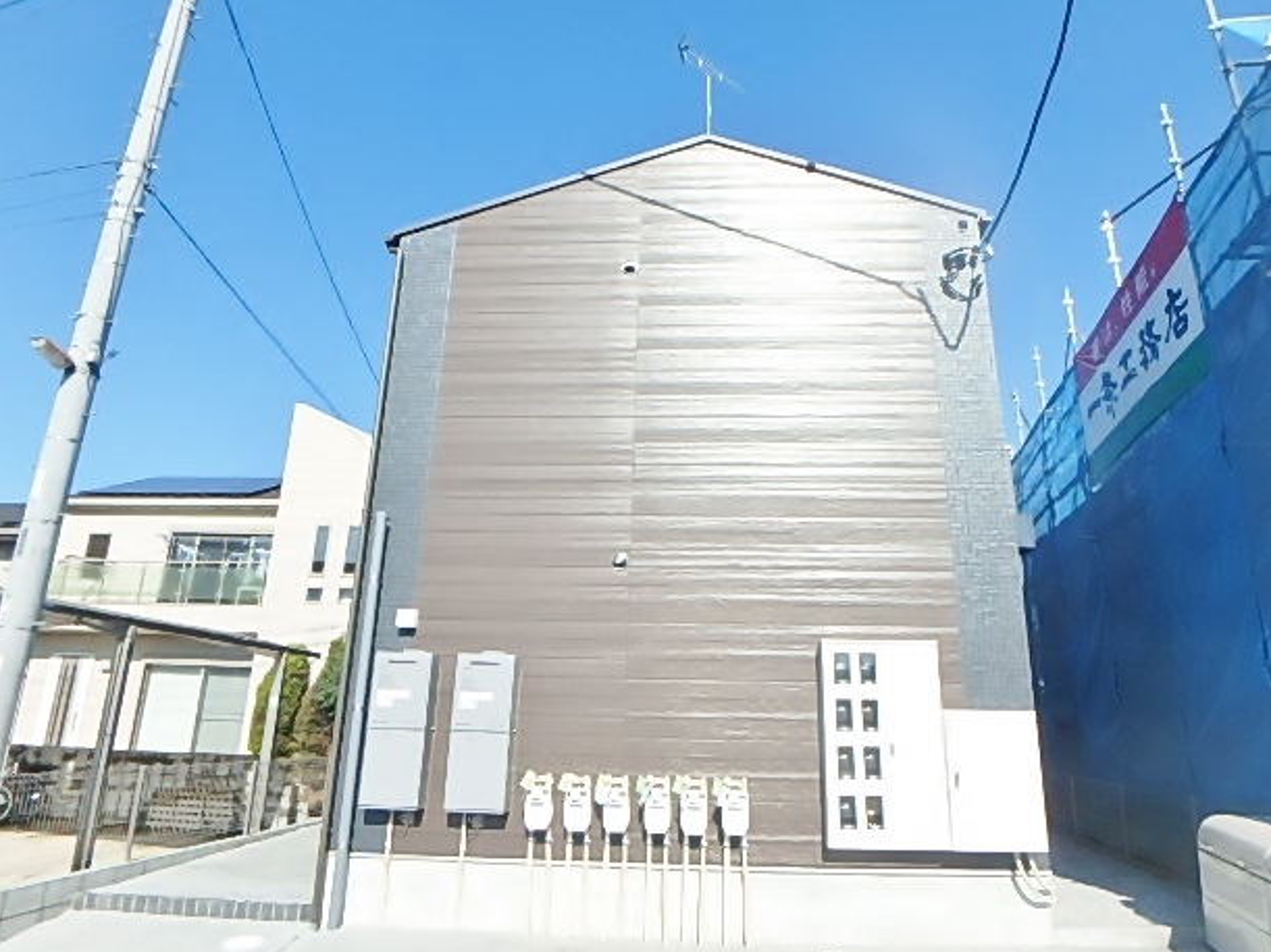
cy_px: 476
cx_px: 662
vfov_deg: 61.1
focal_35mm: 22
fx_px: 808
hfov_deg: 76.4
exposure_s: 1/500
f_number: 6
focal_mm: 3.7
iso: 125
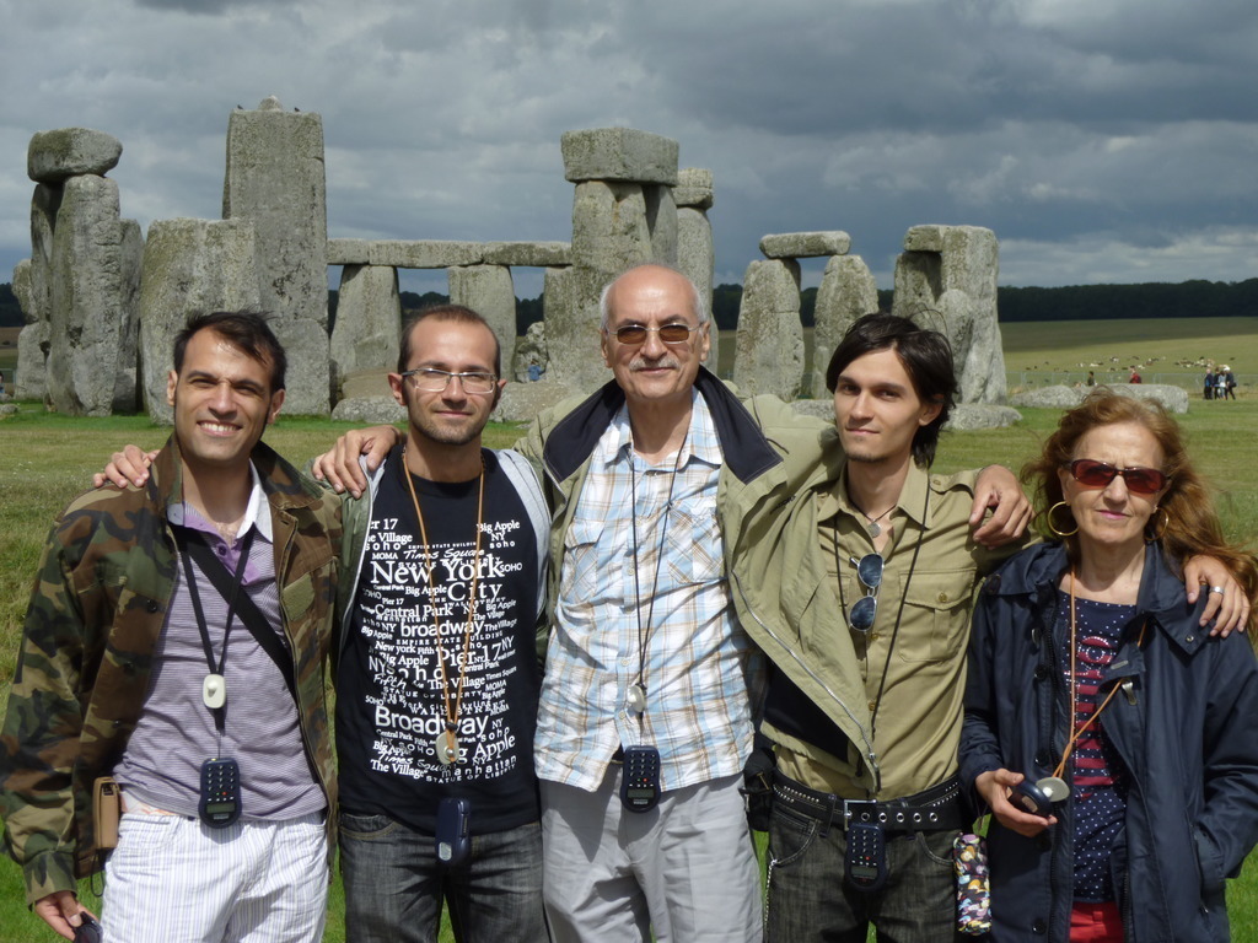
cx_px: 629
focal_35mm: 76
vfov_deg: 19.4
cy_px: 472
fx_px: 2762
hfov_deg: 25.7
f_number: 4.9
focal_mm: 13.6
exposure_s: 1/500
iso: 80
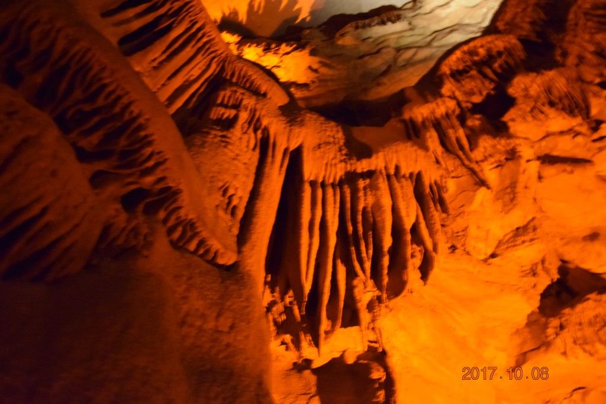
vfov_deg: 47.9
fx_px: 454
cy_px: 202
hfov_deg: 67.4
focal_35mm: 27
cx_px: 303
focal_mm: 18
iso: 6400
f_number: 3.5
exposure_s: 1/4
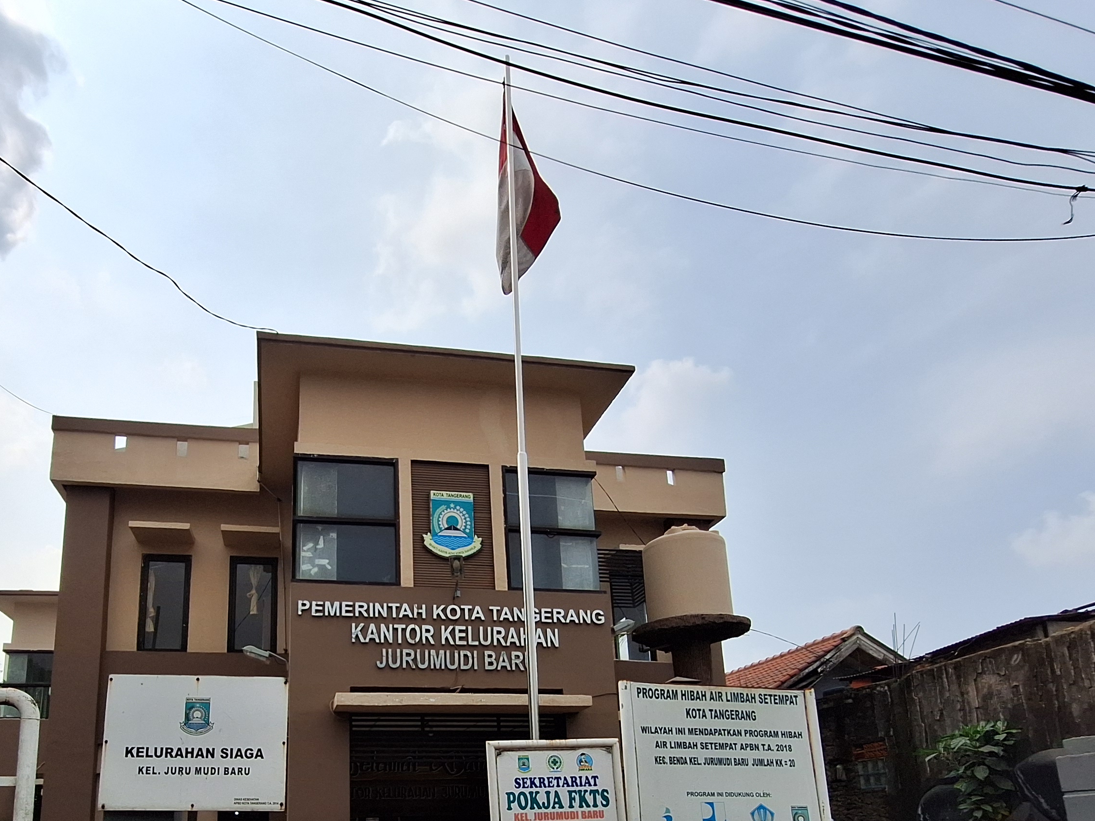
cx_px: 393
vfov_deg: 54.9
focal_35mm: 23
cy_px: 655
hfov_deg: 72.3
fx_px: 728
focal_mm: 1.74
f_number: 2.2
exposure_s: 1/3205
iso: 40
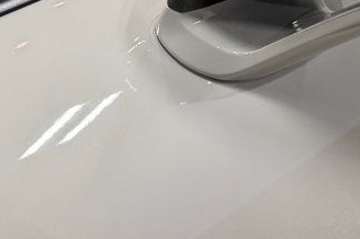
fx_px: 779
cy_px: -83
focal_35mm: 78
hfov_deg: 25.1
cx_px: 337
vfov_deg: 16.4
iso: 80
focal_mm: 6.76
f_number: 1.78
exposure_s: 1/162
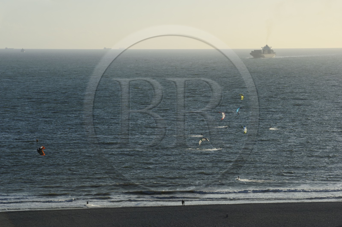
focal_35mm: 145
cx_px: 171
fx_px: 1376
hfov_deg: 14.2
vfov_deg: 9.4
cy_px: 114
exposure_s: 1/500
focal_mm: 145
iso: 200
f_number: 11
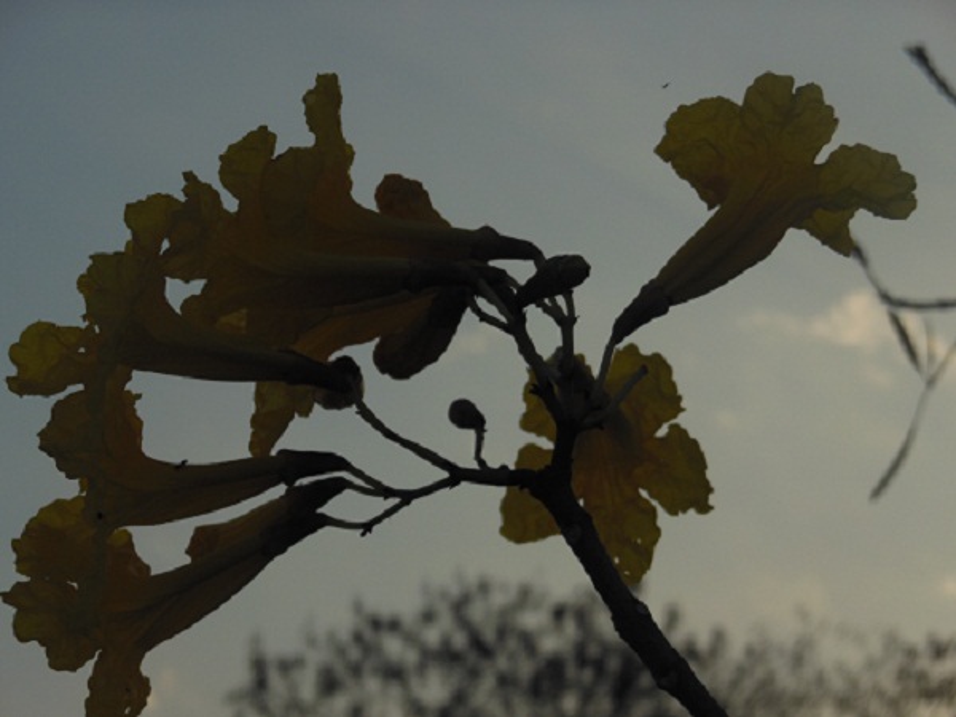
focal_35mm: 98
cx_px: 478
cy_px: 358
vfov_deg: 15.1
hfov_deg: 20.0
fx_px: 2706
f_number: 4.7
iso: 125
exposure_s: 1/800
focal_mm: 17.5
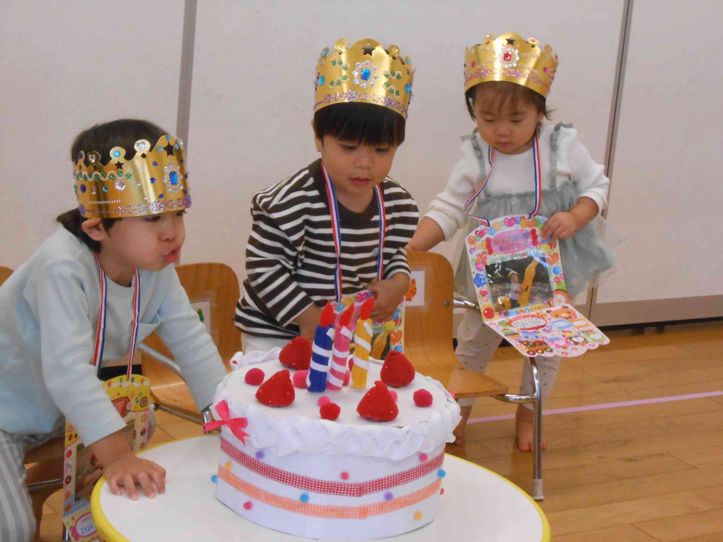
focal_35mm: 81
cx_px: 362
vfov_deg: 18.2
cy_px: 271
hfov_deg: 24.1
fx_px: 1692
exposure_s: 1/100
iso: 800
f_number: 6.6
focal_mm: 14.5
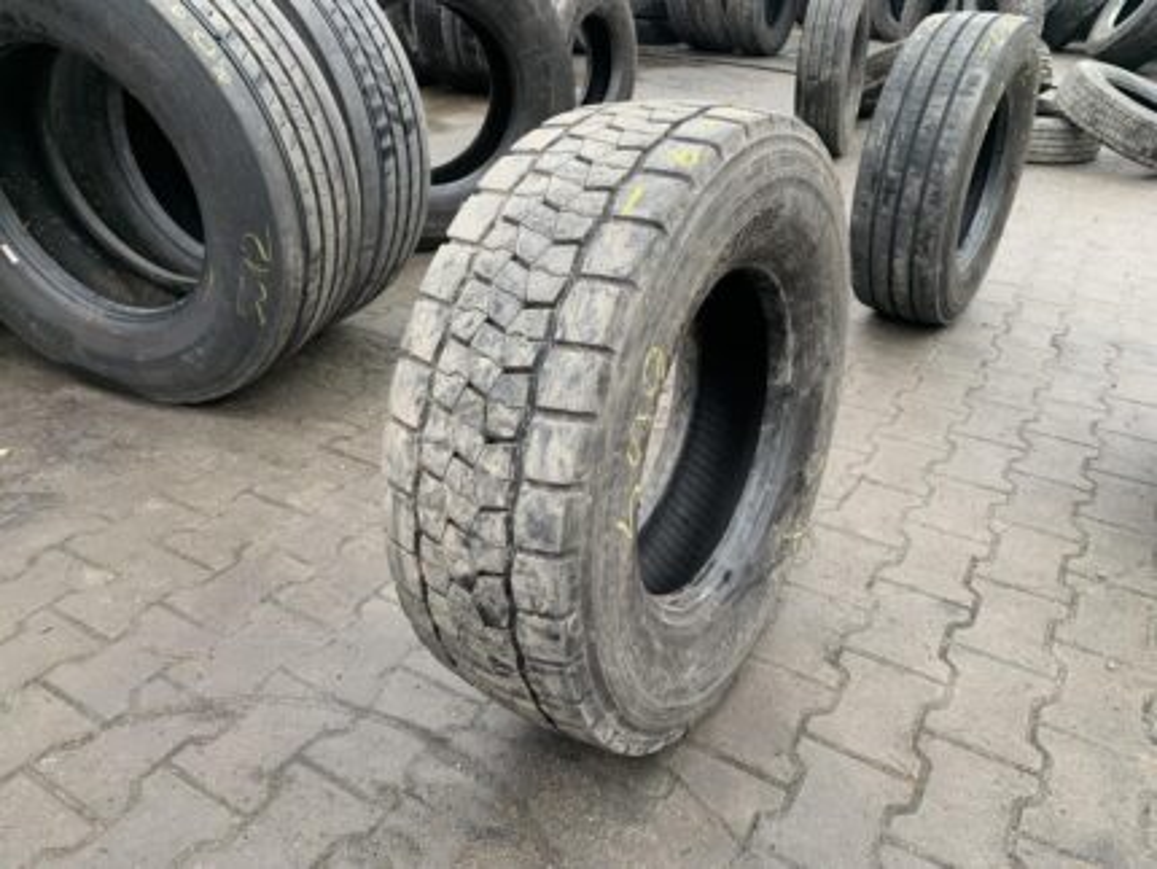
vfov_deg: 53.1
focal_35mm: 26
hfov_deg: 67.3
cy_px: 434
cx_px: 578
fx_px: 870
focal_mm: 4.25
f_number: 1.8
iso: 100
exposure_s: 1/83
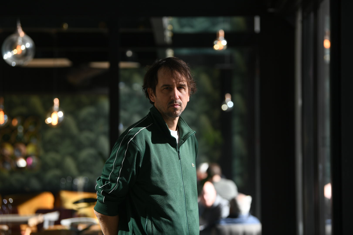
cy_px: 118
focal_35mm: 112
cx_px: 176
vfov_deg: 12.2
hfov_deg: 18.3
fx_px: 1098
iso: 125
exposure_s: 1/200
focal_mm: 112
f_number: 3.2
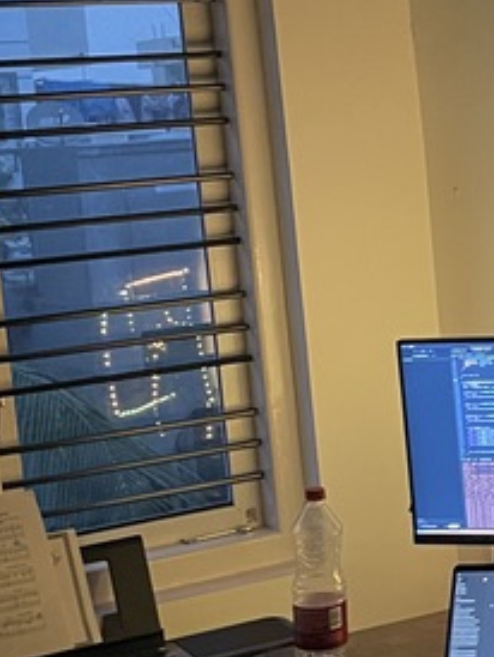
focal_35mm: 97
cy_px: 340
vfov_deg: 20.2
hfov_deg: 14.4
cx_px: 707
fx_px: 1843
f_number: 1.6
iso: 800
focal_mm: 4.2
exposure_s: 1/30
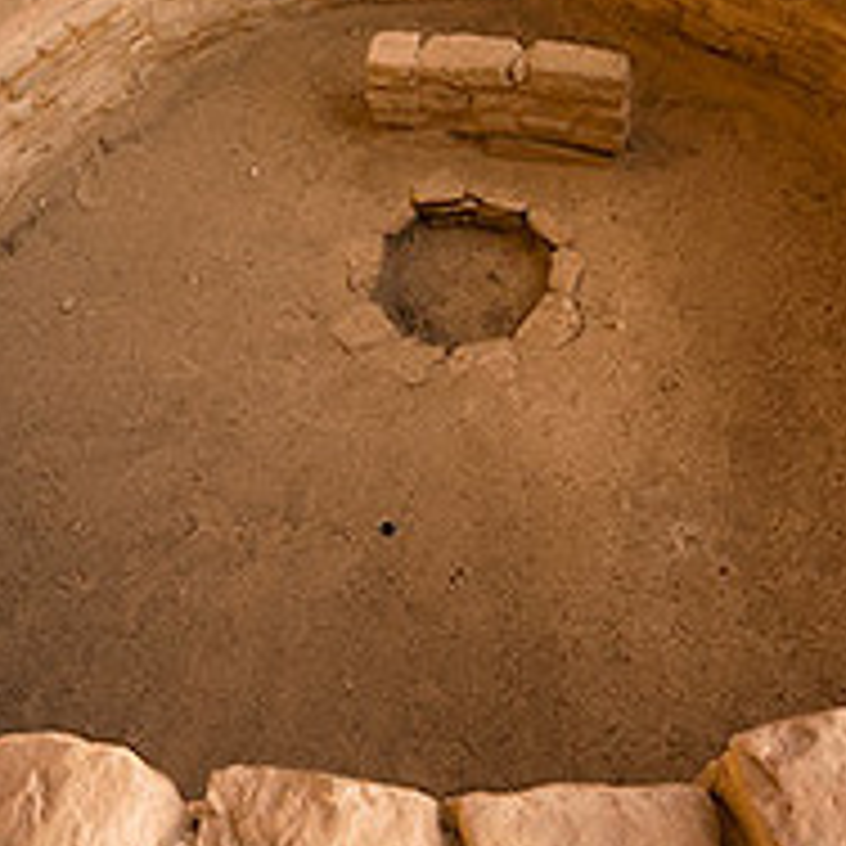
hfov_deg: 41.8
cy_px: -122
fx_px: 1106
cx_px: 380
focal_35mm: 40
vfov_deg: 34.9
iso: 800
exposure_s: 1/80
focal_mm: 16
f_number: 11
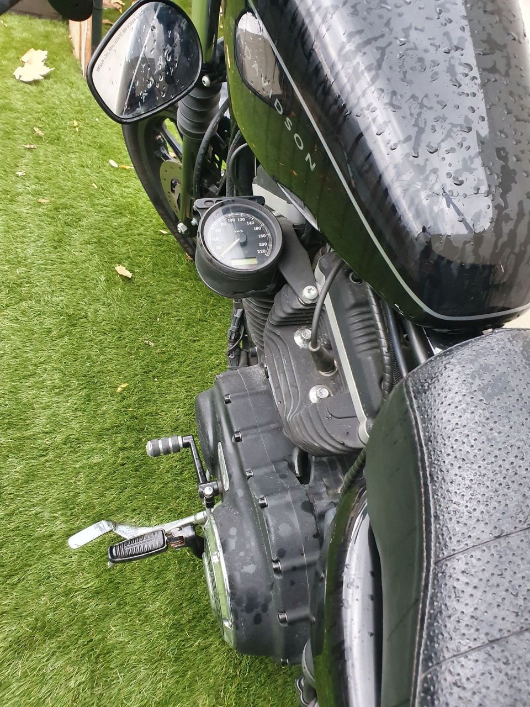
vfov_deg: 67.3
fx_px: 531
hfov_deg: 53.1
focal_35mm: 26
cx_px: 265
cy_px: 354
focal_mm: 4.32
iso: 640
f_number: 2.4
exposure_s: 1/33
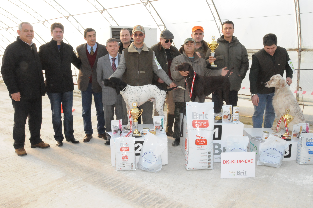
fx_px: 261
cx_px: 156
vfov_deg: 43.5
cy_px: 104
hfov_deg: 62.0
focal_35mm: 30
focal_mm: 20
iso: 3200
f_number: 22
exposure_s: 1/250
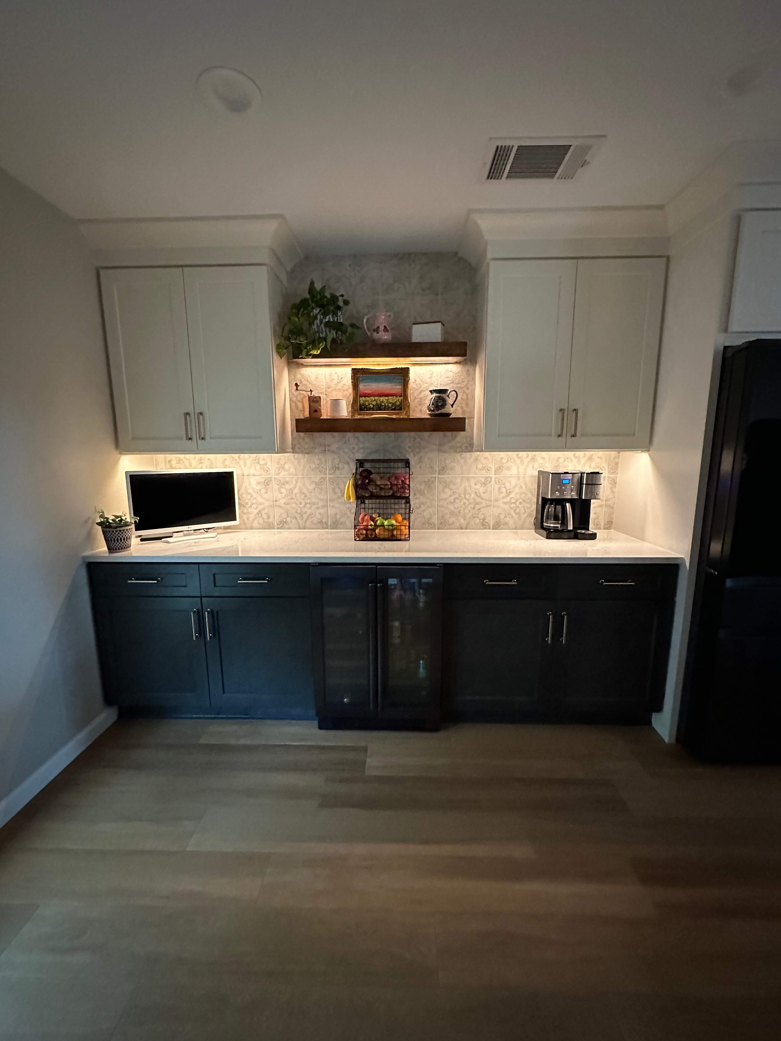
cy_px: 520
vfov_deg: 102.1
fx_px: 421
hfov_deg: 85.7
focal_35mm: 14
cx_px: 390
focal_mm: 2.22
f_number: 2.2
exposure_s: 1/58
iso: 1000
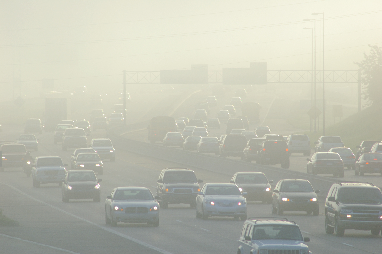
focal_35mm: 450
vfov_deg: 3.0
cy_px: 127
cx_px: 191
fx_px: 4771
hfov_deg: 4.6
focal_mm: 300
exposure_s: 1/400
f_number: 7.1
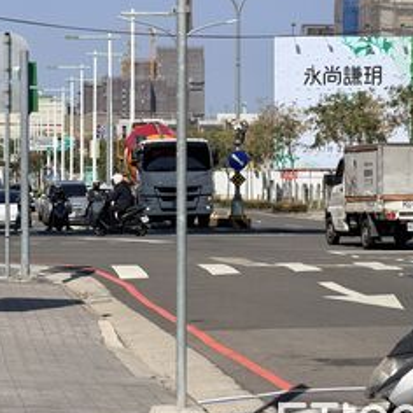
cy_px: 191
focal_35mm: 150
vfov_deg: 11.6
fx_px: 2025
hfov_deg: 11.6
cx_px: 247
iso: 20
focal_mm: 16.89
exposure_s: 1/864
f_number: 2.8
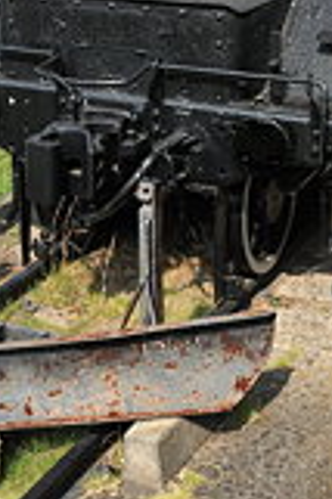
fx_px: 1164
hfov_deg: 16.2
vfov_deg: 22.3
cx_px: 247
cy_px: -102
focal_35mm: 84
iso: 400
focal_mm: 20
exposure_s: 1/500
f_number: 11
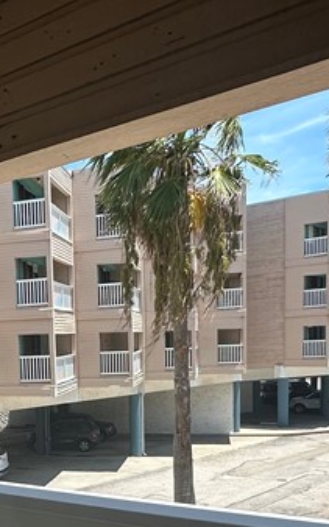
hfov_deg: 26.7
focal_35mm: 45
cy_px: 423
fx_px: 646
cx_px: -14
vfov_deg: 42.4
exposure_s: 1/1618
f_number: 2.2
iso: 50
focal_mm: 2.22
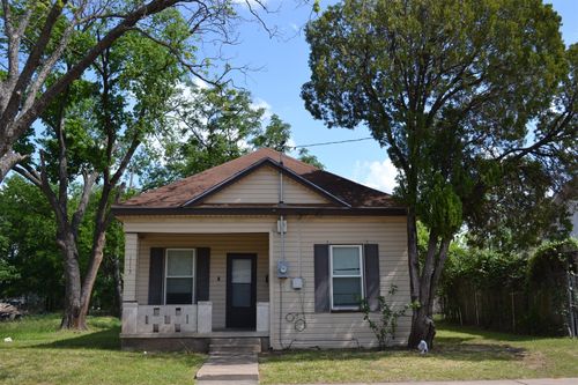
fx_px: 578
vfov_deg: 36.8
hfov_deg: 53.1
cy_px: 192
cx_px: 289
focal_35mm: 36
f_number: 7.1
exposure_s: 1/200
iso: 100
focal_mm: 24
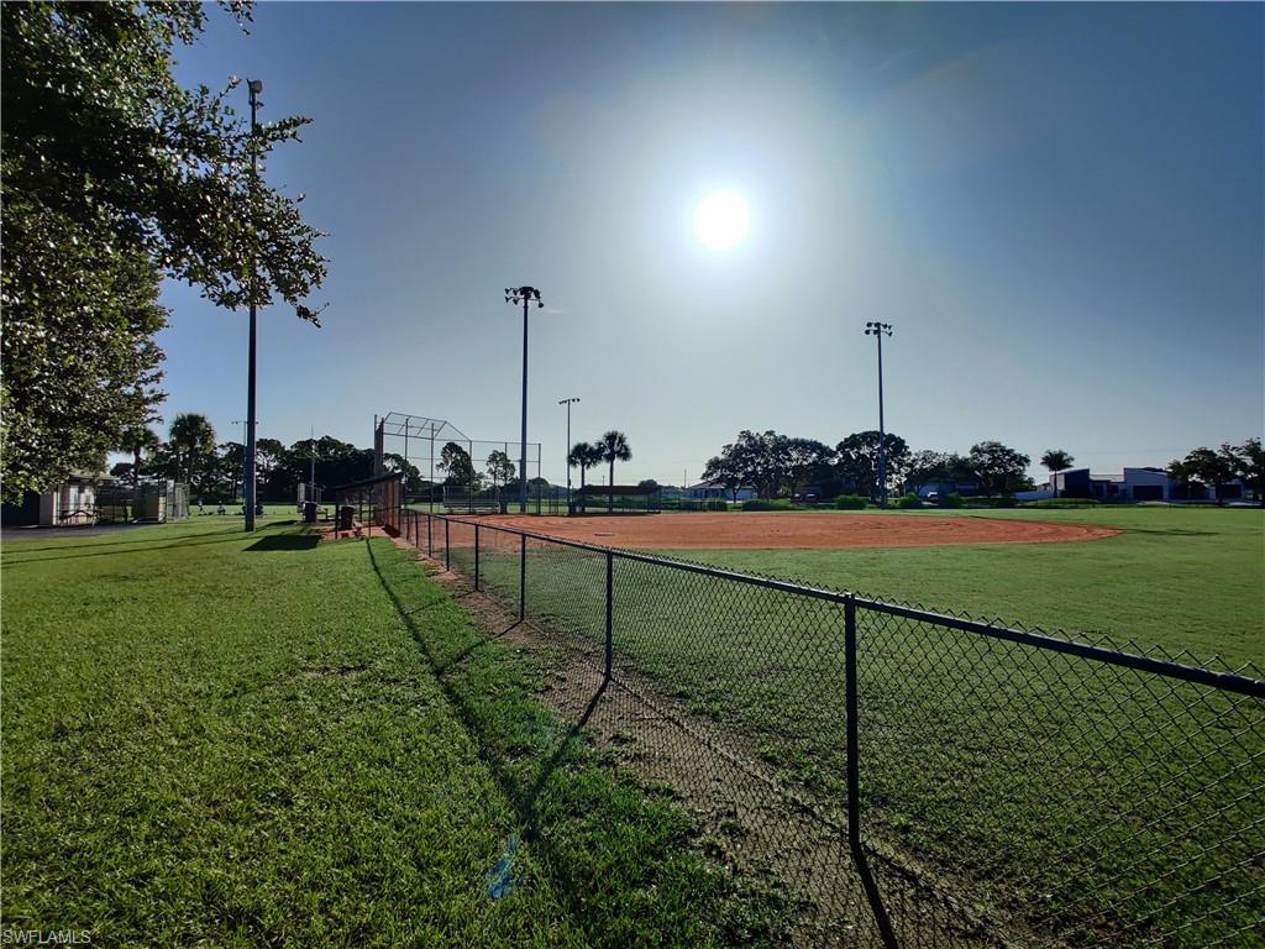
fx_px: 475
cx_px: 632
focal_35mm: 13
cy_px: 474
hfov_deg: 106.2
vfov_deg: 89.9
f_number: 2.2
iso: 100
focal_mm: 2.25
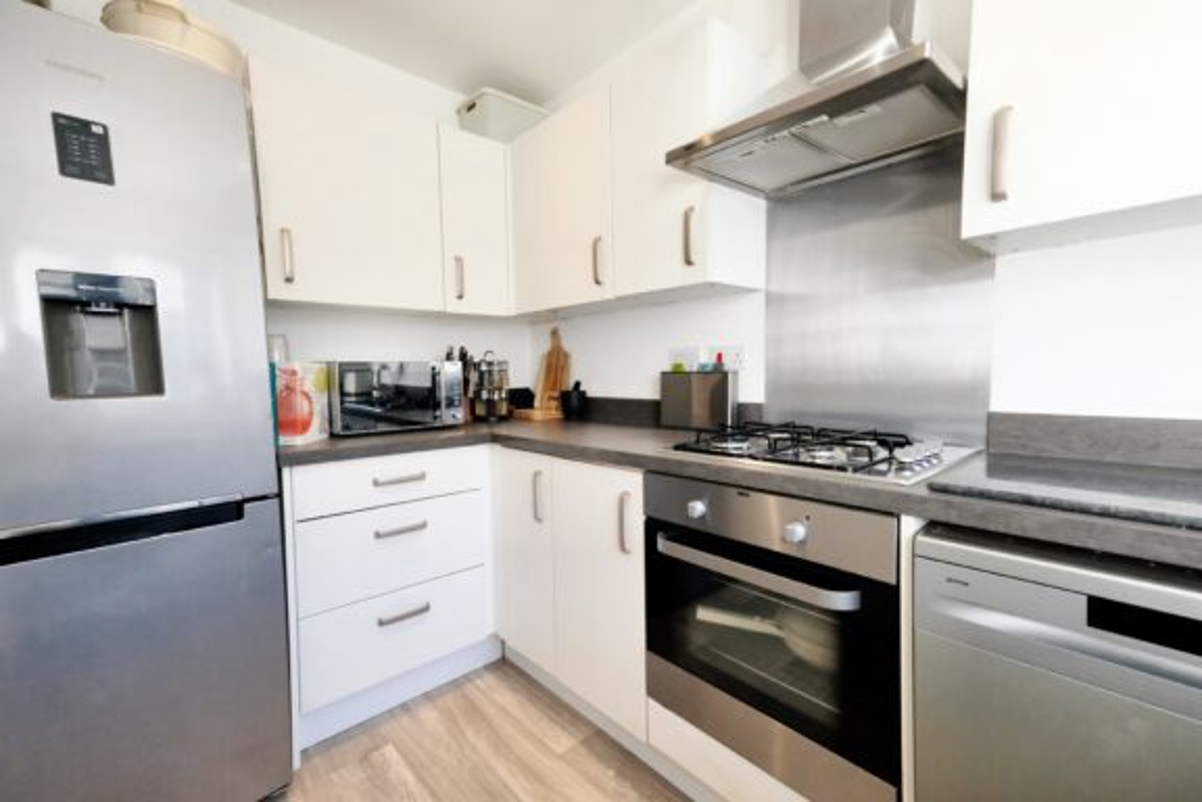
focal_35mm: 15
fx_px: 501
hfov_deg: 100.4
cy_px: 401
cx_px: 601
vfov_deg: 77.3
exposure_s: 1/480
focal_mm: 10
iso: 4000
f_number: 5.6
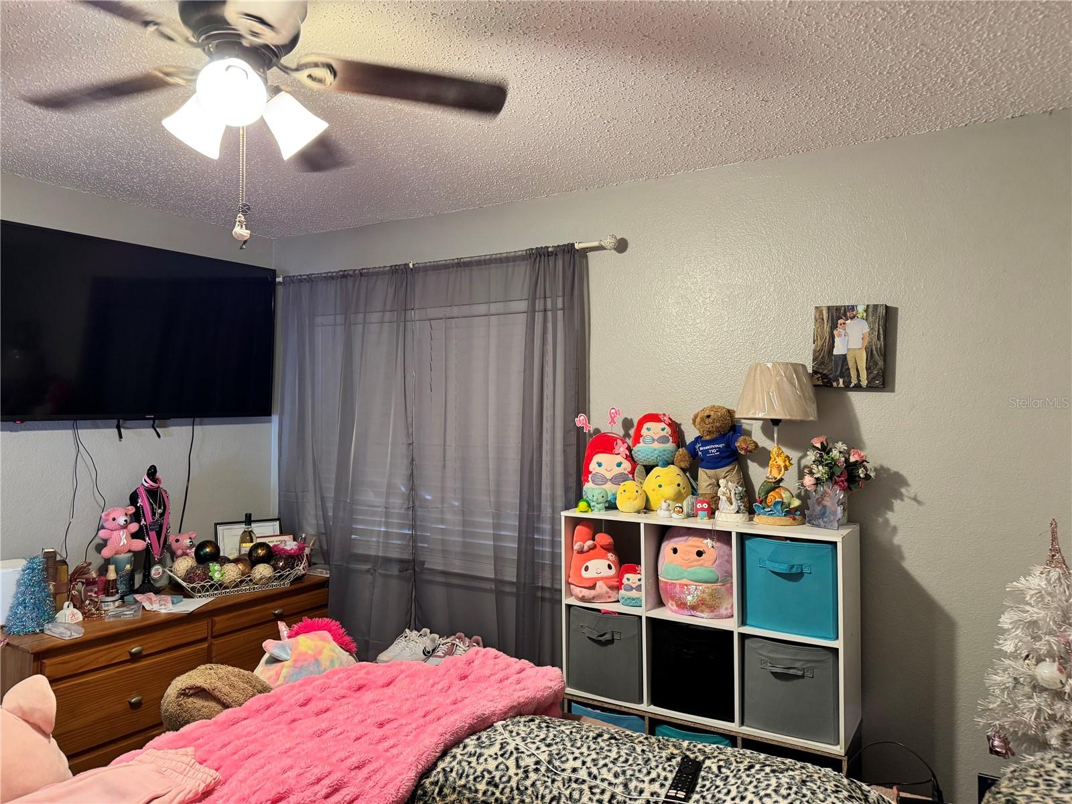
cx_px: 536
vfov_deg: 56.8
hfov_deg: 71.6
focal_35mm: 24
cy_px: 402
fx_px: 743
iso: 320
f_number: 1.78
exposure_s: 1/60
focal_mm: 6.76
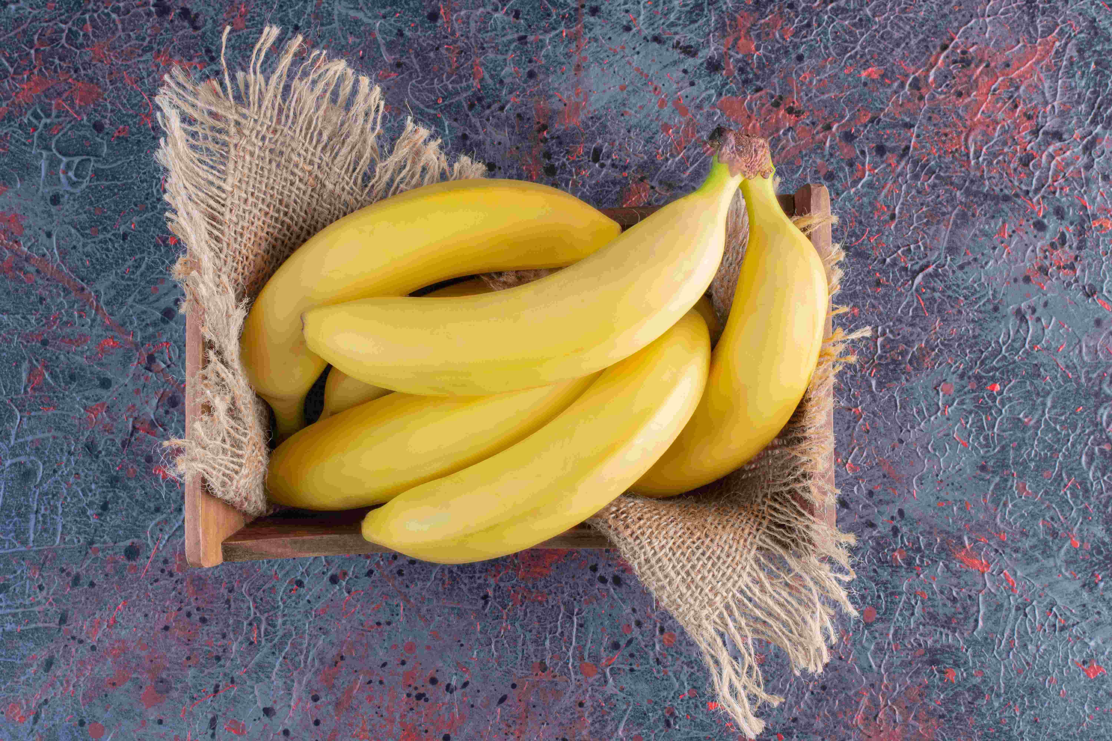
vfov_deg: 18.2
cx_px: 556
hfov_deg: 27.0
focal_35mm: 75
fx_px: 2316
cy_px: 370
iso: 320
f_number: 11
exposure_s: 1/125
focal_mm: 50
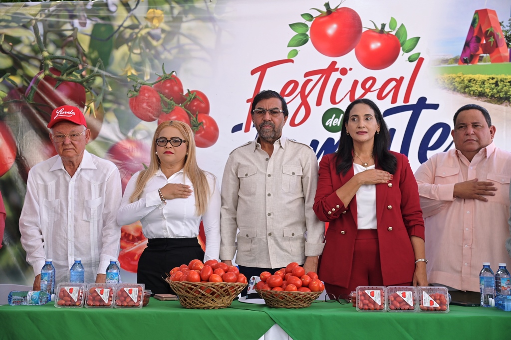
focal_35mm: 78
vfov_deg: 17.5
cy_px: 170
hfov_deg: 26.0
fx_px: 1107
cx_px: 256
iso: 500
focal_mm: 78
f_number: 5.6
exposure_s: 1/200
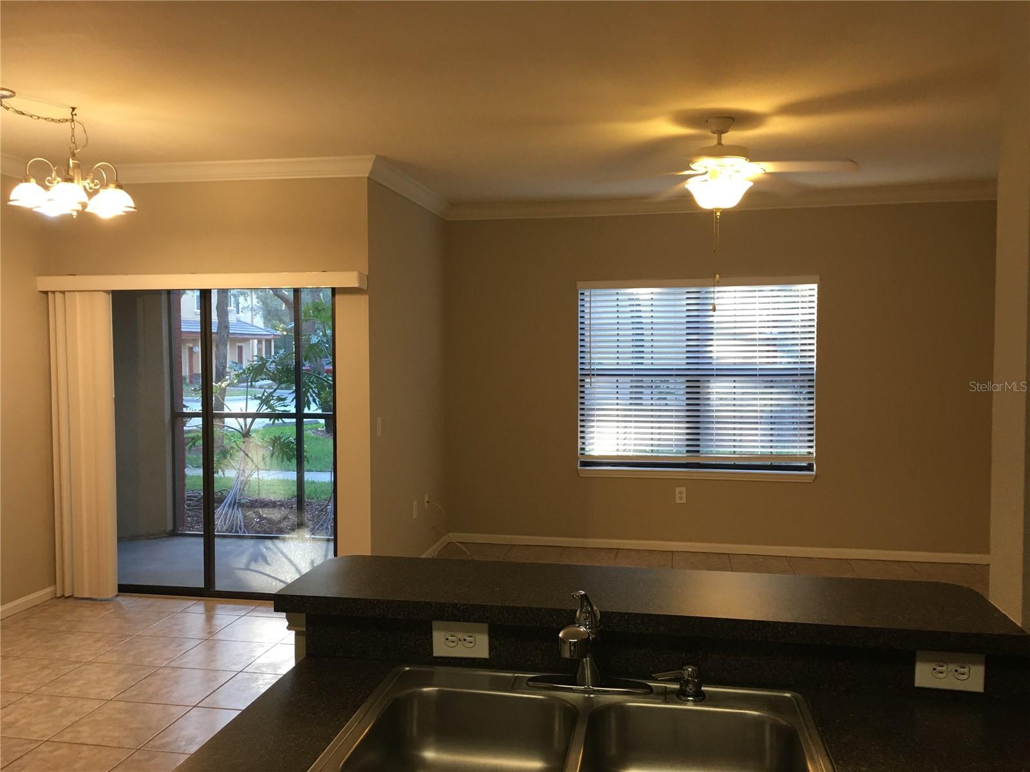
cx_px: 515
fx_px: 863
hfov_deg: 61.7
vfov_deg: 48.2
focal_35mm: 29
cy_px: 386
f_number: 2.2
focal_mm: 4.15
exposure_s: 1/15
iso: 32
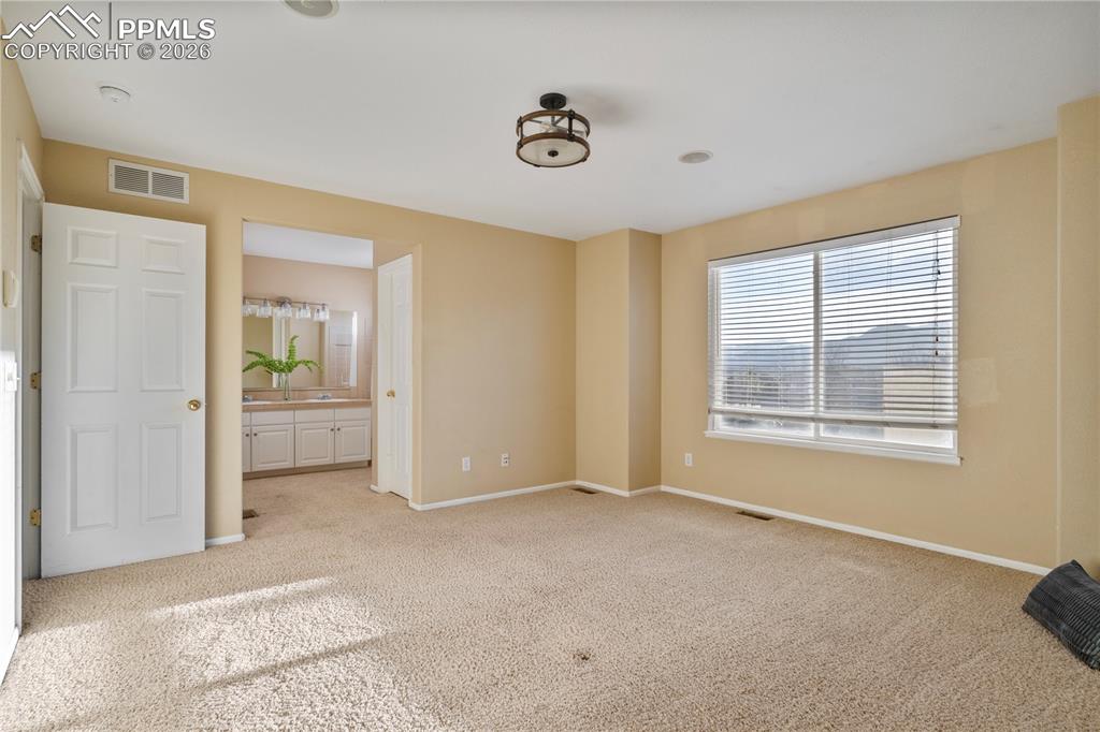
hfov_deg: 90.0
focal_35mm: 18
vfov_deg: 67.3
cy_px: 366
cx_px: 550
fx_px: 550
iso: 200
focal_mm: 18
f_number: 8
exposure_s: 1/40
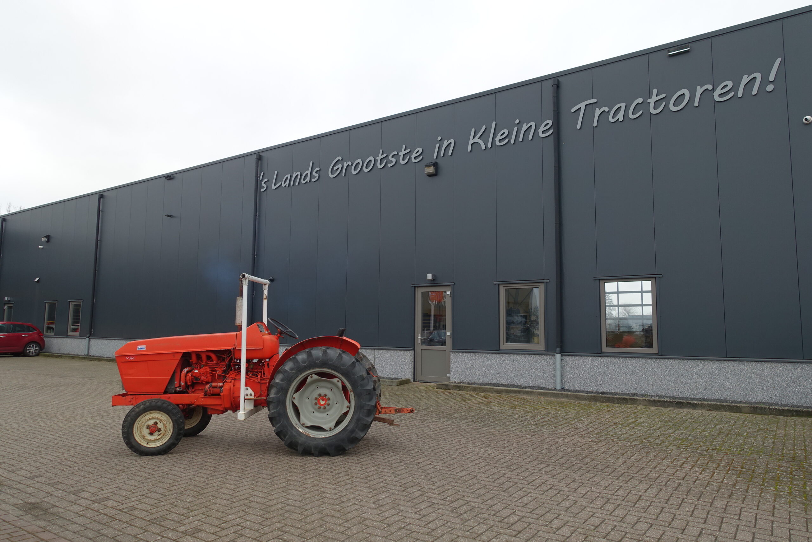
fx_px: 541
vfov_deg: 53.1
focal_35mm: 24
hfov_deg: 73.7
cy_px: 271
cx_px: 406
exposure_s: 1/160
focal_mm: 8.8
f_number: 4
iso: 125
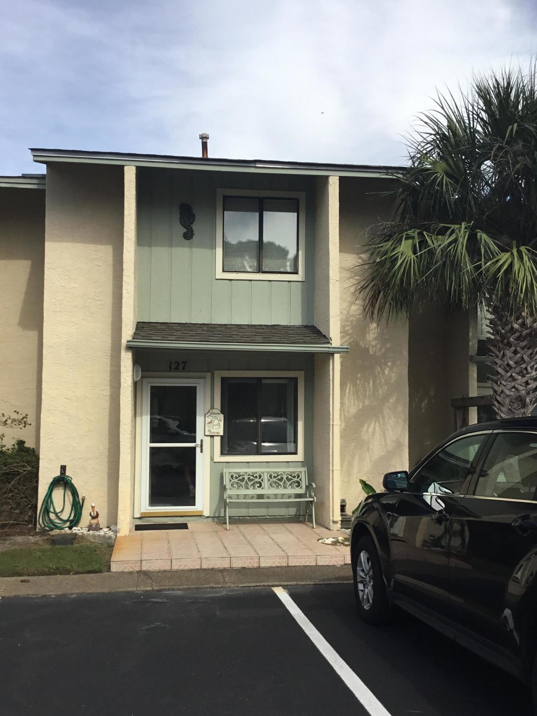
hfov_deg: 41.8
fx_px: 703
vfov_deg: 53.9
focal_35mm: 34
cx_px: 254
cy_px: 378
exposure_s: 1/1538
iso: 25
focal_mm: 3.3
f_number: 2.4
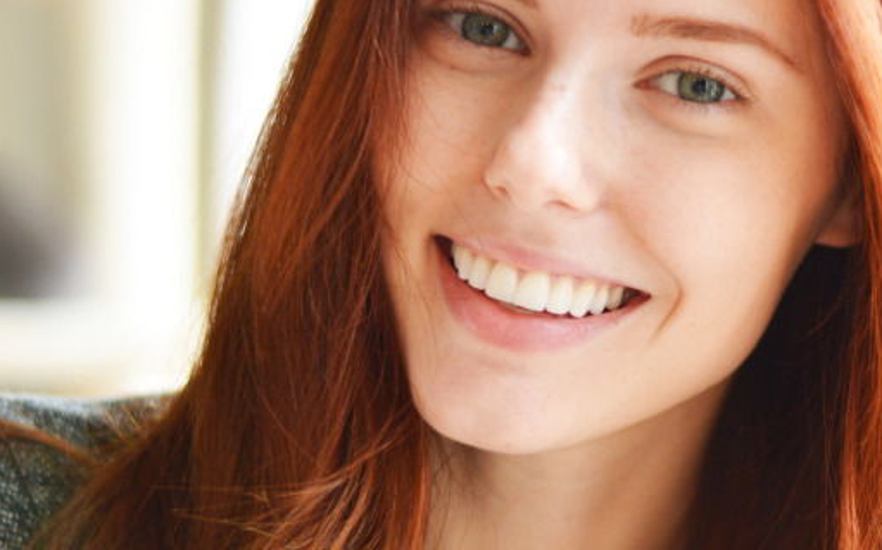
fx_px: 3677
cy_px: 336
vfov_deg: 8.6
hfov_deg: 13.6
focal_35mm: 153
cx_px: 630
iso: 200
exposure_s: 1/80
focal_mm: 50
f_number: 1.8
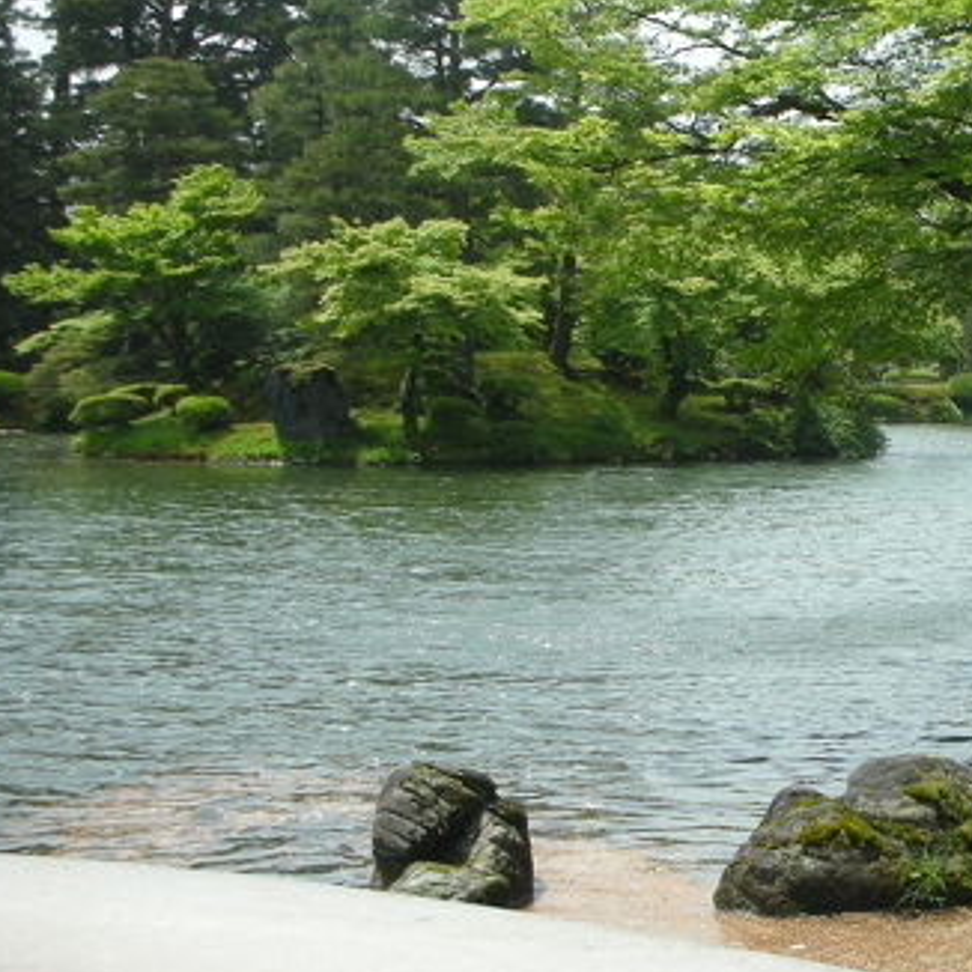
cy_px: 431
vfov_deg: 21.4
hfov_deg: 20.8
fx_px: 2573
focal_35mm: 81
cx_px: 930
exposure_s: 1/381
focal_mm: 7.7
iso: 50
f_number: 3.2
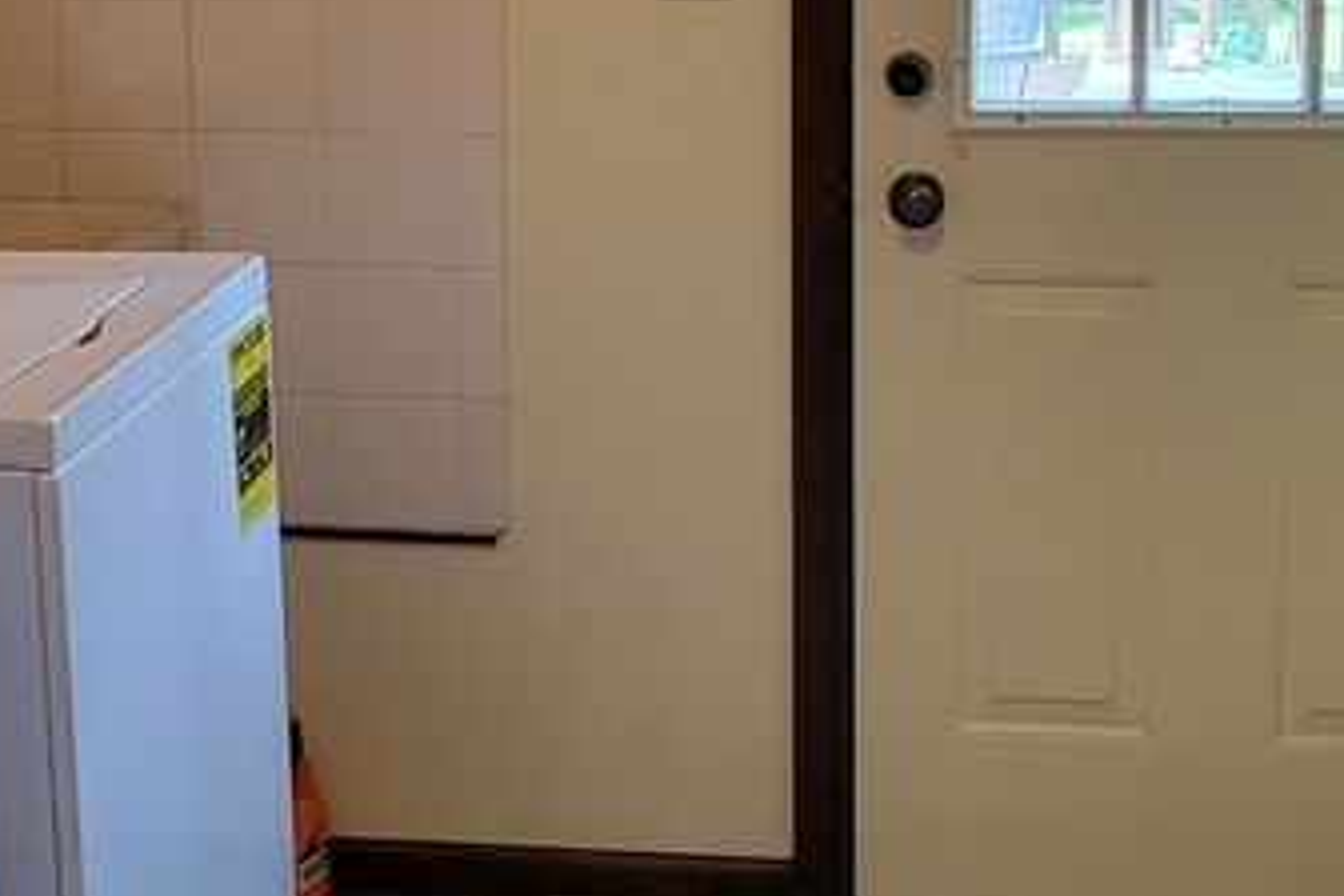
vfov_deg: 15.7
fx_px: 3248
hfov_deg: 23.3
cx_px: 548
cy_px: 336
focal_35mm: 87
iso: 250
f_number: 1.8
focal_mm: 5.4
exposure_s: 1/120
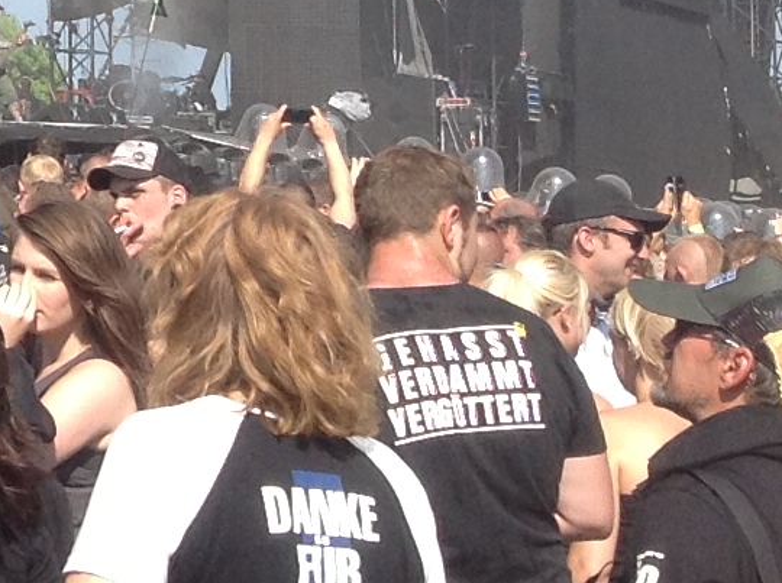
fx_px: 3789
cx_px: -905
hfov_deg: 10.6
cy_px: -446
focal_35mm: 168
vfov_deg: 8.5
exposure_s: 1/1080
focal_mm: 4.28
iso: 50
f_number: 2.4
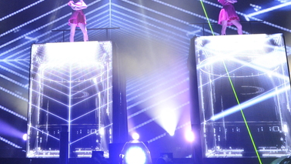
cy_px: -27
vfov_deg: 18.5
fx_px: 479
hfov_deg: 33.3
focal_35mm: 62
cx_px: 84
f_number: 6.3
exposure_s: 1/125
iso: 2200
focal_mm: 28
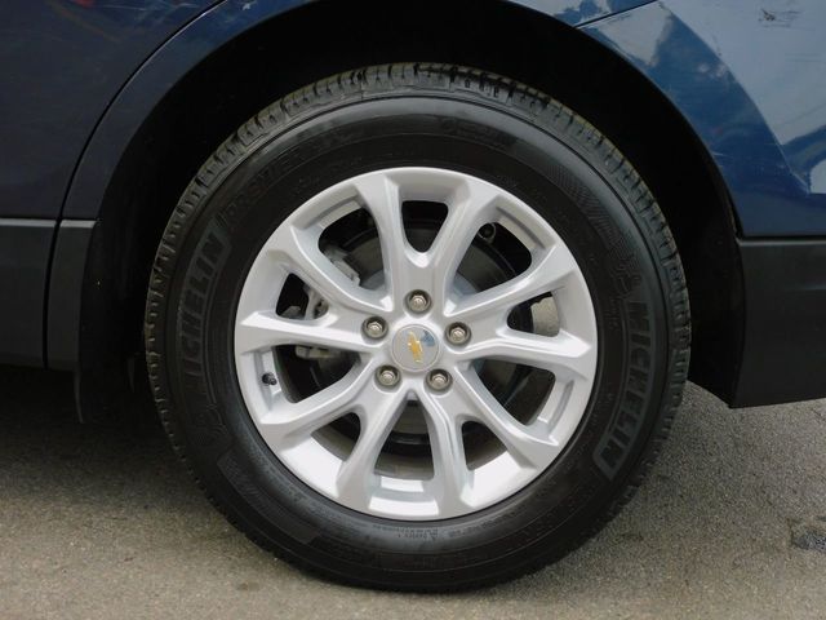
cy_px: 310
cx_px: 413
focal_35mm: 50
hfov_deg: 38.2
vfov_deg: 29.1
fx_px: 1193
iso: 125
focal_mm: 9
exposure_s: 1/320
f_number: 4
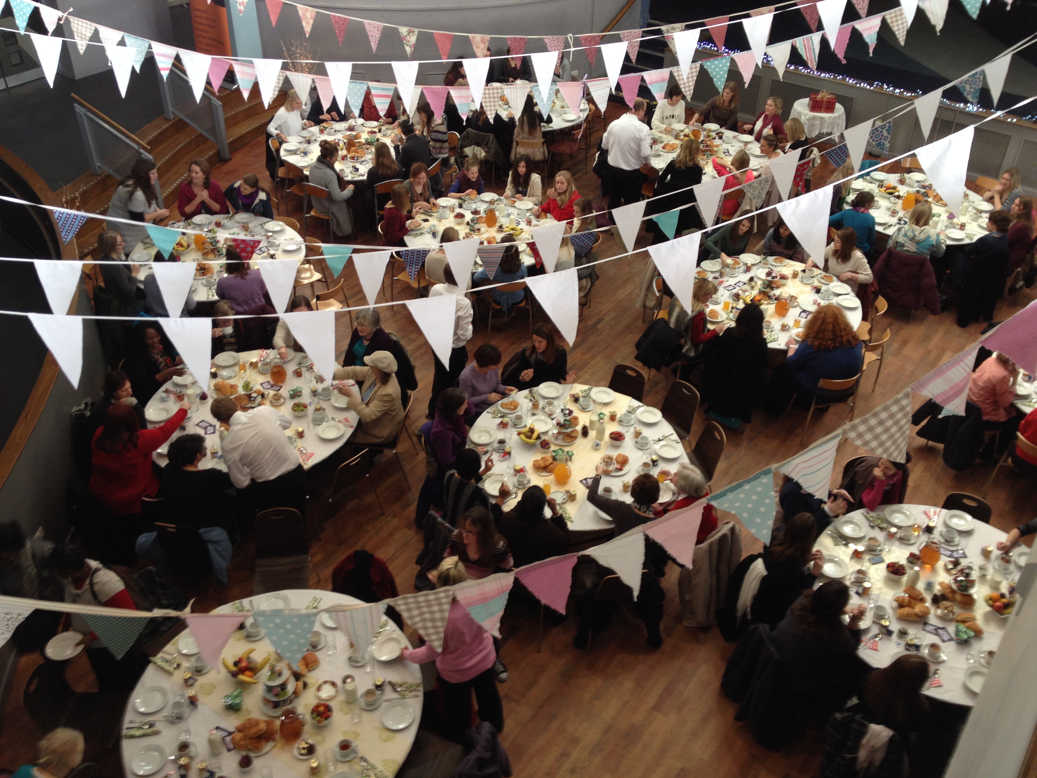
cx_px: 518
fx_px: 1049
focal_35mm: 35
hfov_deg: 52.6
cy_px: 389
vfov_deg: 40.7
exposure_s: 1/20
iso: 64
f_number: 2.4
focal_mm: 4.28
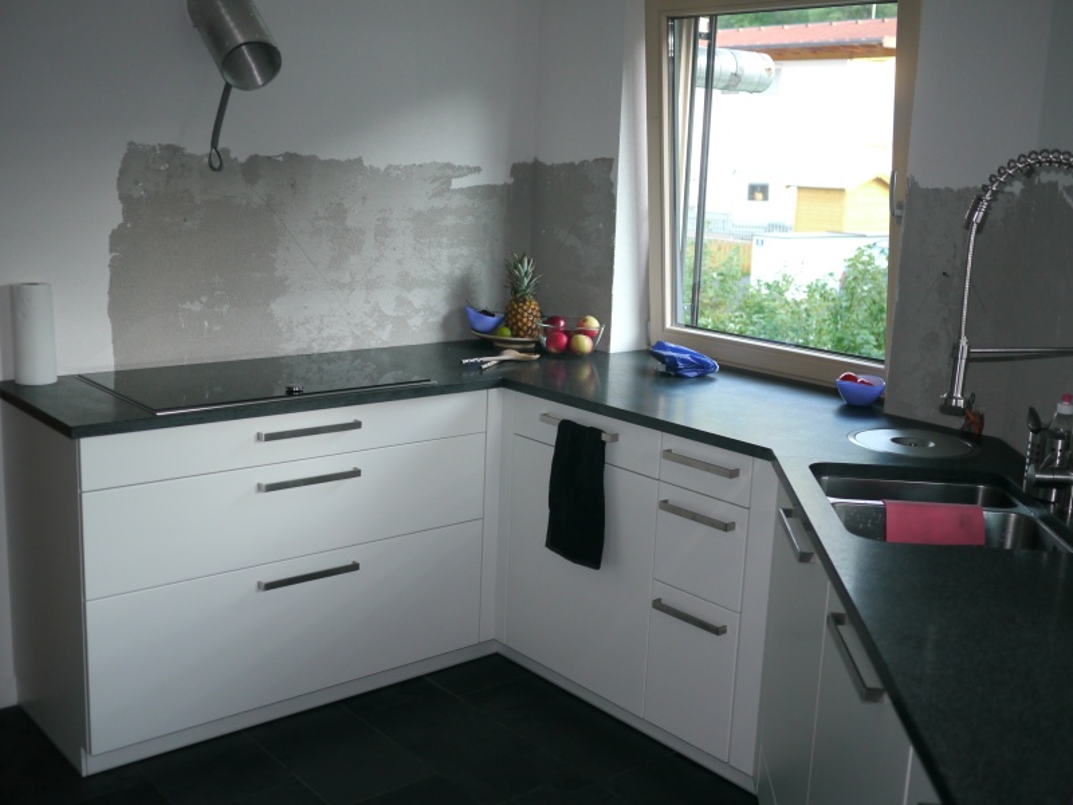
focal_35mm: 40
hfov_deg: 46.8
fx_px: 1240
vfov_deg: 36.0
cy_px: 402
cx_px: 536
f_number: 2
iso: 400
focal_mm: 20
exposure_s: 1/125
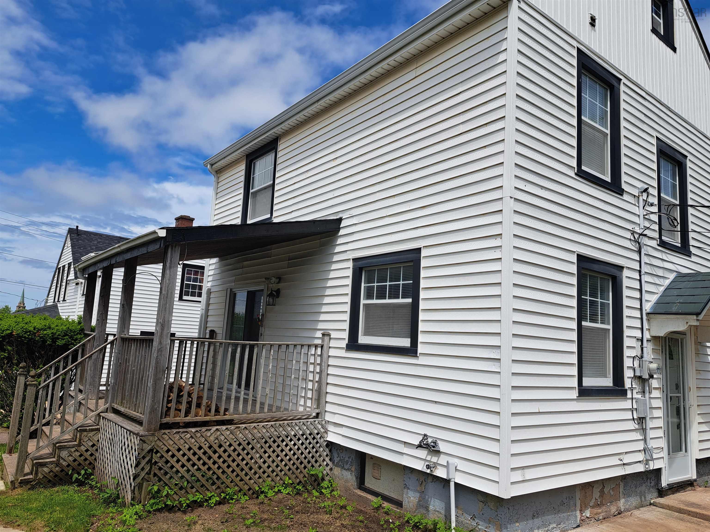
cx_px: 355
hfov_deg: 71.6
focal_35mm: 24
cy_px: 266
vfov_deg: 56.8
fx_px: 492
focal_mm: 5.23
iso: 50
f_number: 1.8
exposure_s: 1/1179
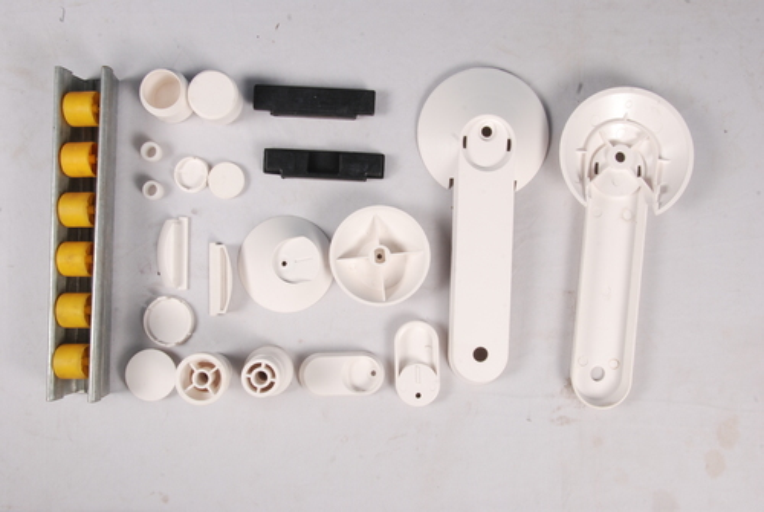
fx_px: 765
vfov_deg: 37.0
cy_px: 256
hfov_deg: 53.1
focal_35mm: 36
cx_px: 382
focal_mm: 24
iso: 200
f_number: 20
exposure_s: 1/125
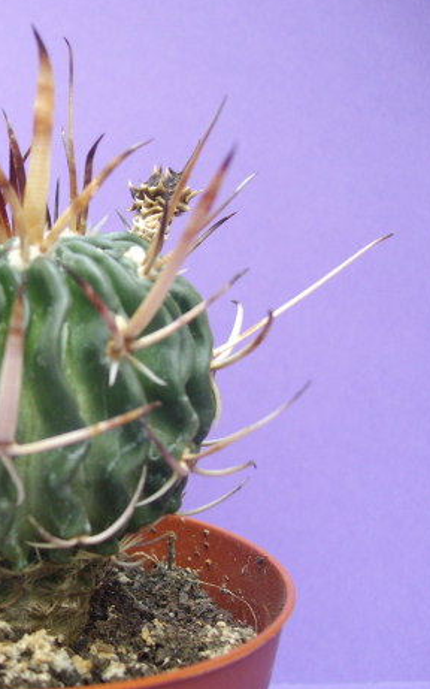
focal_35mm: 53
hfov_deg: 23.1
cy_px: 348
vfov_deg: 38.2
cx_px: -30
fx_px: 994
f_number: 2.7
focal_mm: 6
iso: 160
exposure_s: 1/160
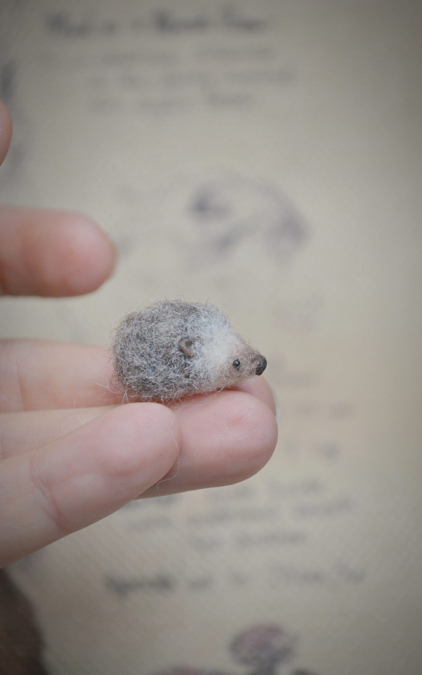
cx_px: 219
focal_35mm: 85
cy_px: 337
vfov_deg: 24.5
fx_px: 1555
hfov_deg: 15.5
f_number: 6.3
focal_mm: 55
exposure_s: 1/200
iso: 800
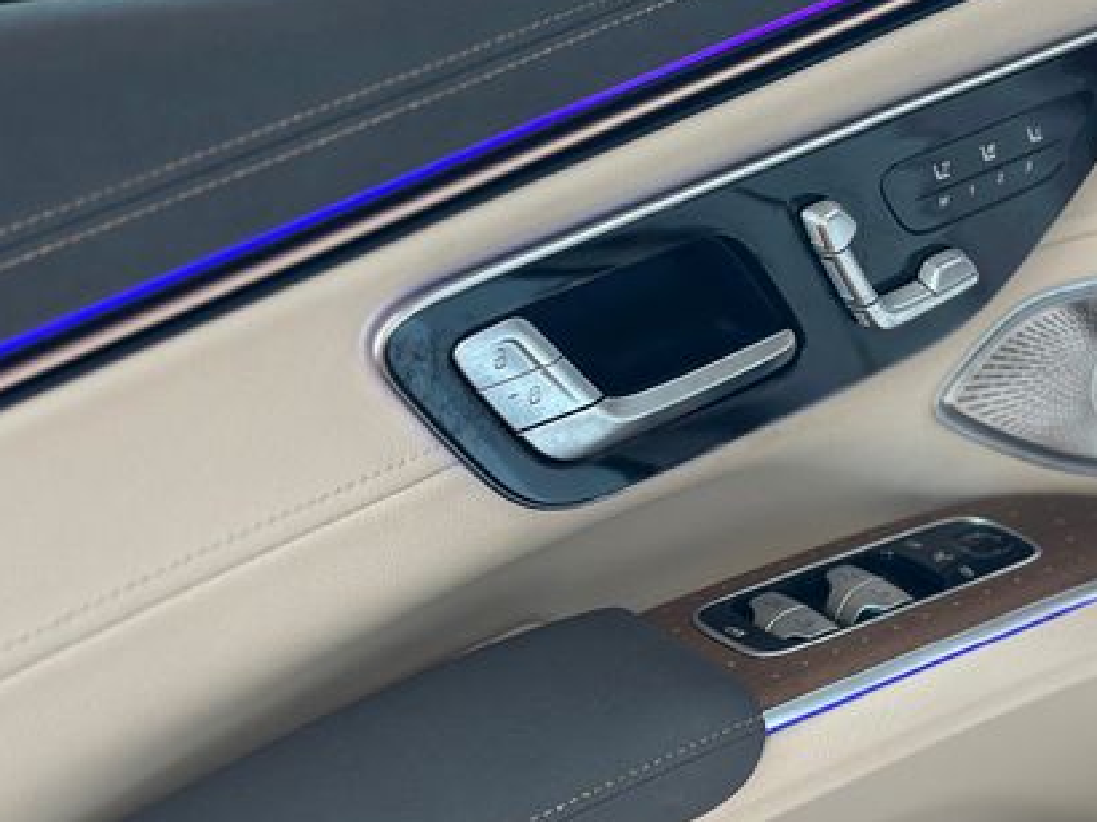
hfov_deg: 25.6
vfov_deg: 19.6
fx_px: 2375
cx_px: 851
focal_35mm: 75
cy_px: 415
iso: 100
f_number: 1.78
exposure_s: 1/126
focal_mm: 6.86
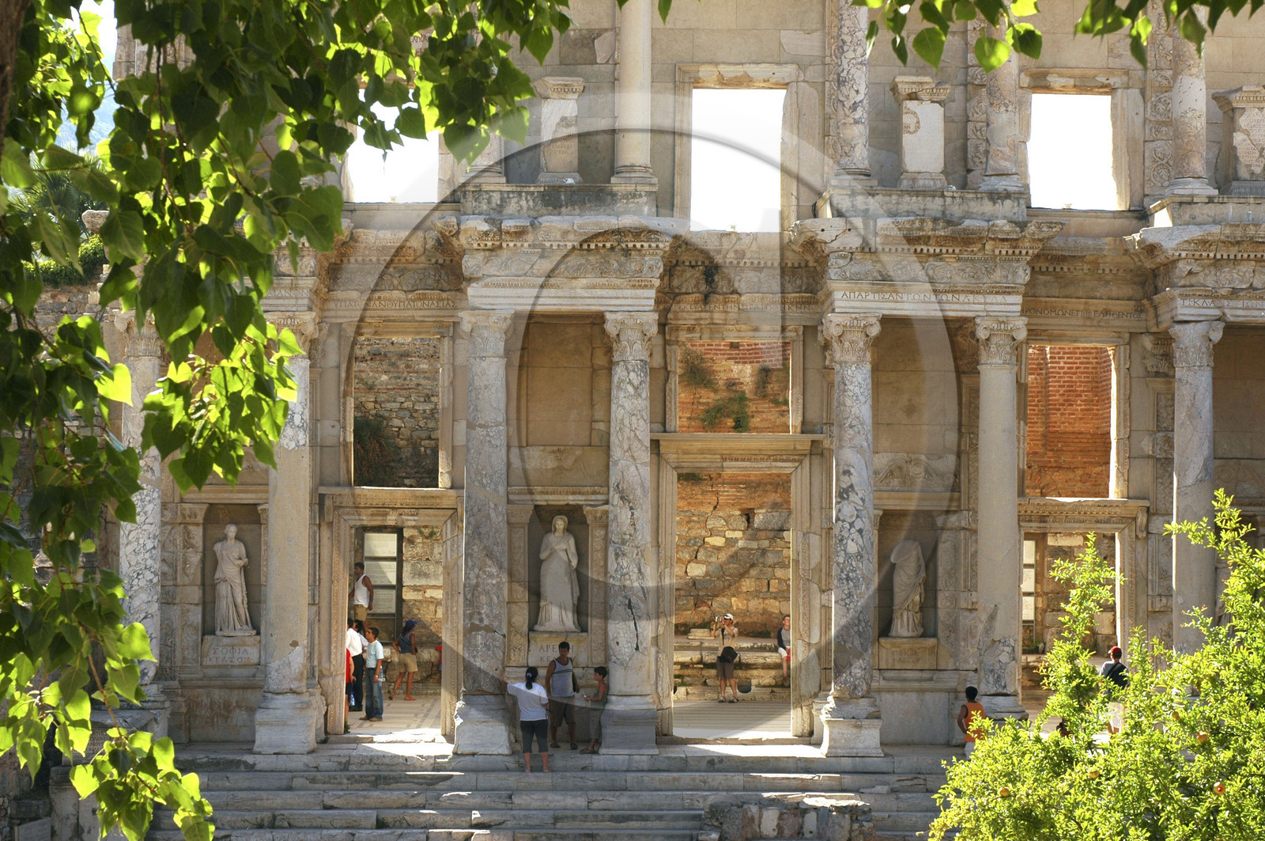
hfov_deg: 27.0
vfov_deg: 18.1
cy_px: 420
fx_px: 2632
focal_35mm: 75
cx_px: 632
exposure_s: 1/250
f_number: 8
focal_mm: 50
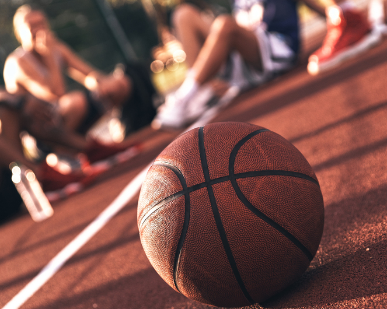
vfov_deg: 18.1
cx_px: 195
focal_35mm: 85
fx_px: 973
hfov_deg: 22.5
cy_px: 146
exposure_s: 1/1000
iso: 320
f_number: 3.2
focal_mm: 50
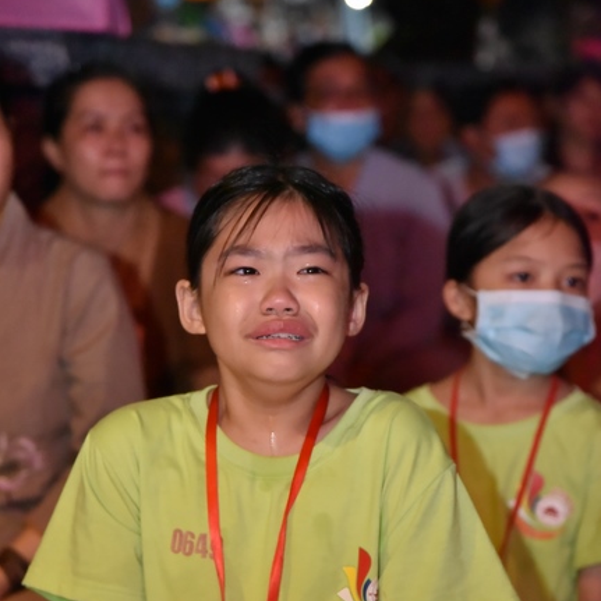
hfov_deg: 11.3
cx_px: 301
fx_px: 3025
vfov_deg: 11.3
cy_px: 404
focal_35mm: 154
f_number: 4.5
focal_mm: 120
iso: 8000
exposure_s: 1/125
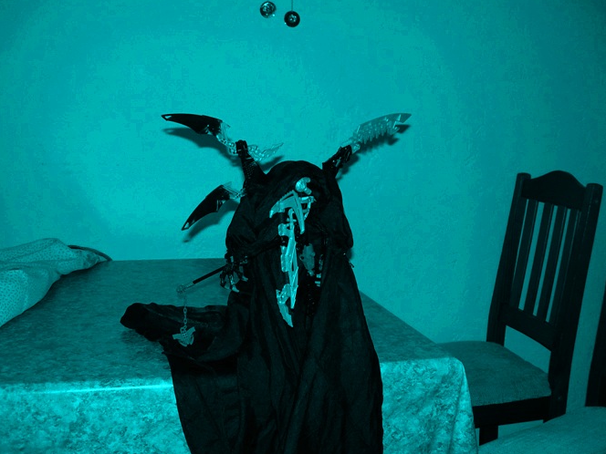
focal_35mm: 39
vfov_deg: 36.8
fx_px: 683
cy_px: 225
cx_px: 296
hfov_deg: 47.9
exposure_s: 1/60
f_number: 2.8
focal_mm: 6.3
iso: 50
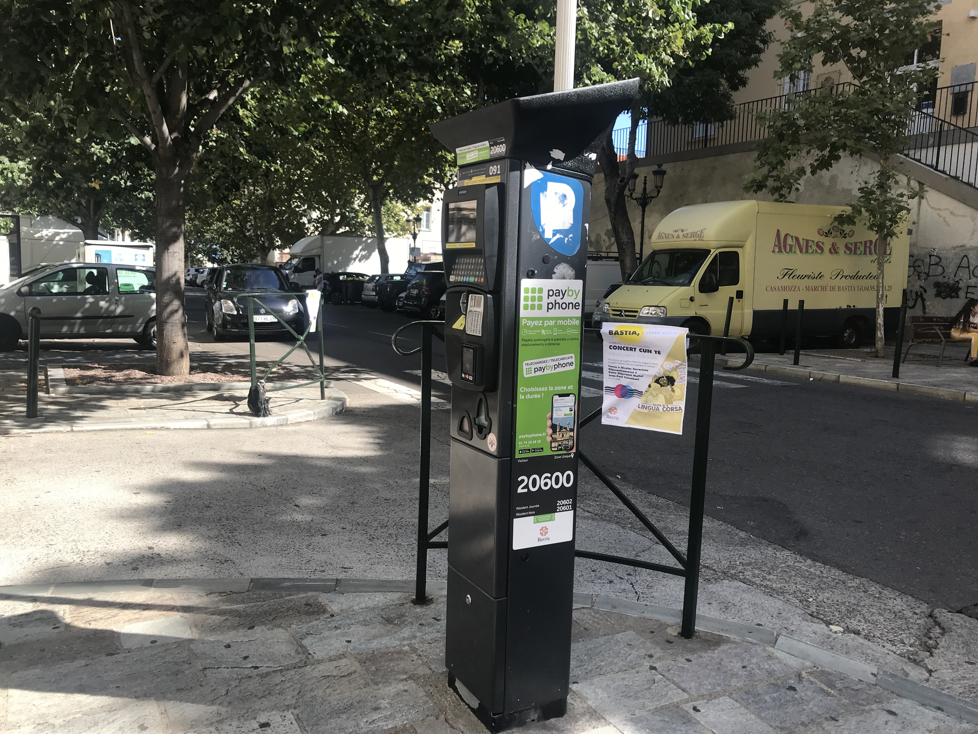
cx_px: 489
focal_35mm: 28
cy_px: 367
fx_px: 791
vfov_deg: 49.7
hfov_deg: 63.4
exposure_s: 1/736
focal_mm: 3.99
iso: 20
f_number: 1.8
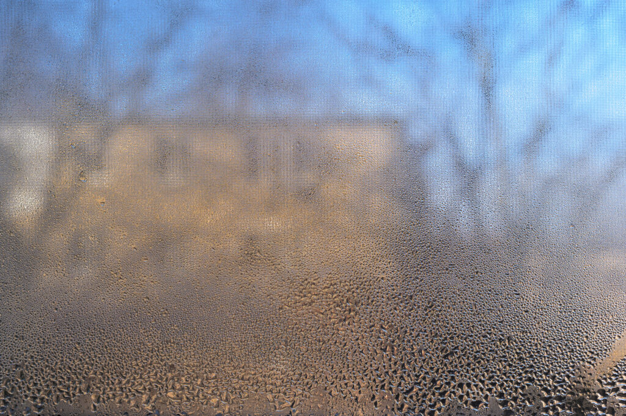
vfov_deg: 26.9
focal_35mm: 50
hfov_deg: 39.6
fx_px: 869
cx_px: 313
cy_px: 208
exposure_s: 1/160
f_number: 6.3
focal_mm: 50
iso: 320
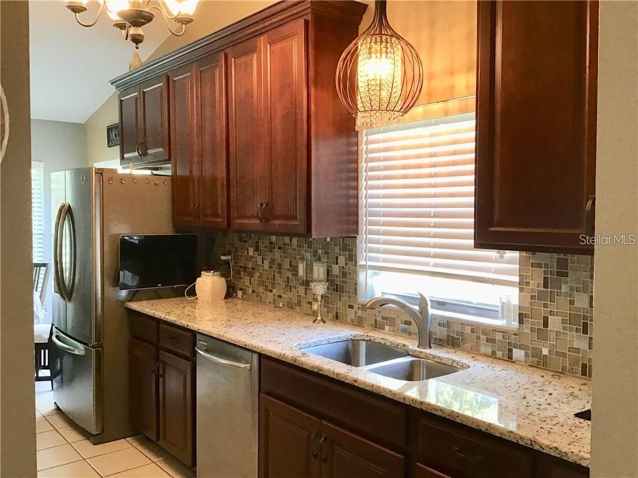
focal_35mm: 31
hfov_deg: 58.4
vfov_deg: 45.4
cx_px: 319
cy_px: 239
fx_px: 571
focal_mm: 3.3
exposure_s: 1/30
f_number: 2.4
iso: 80
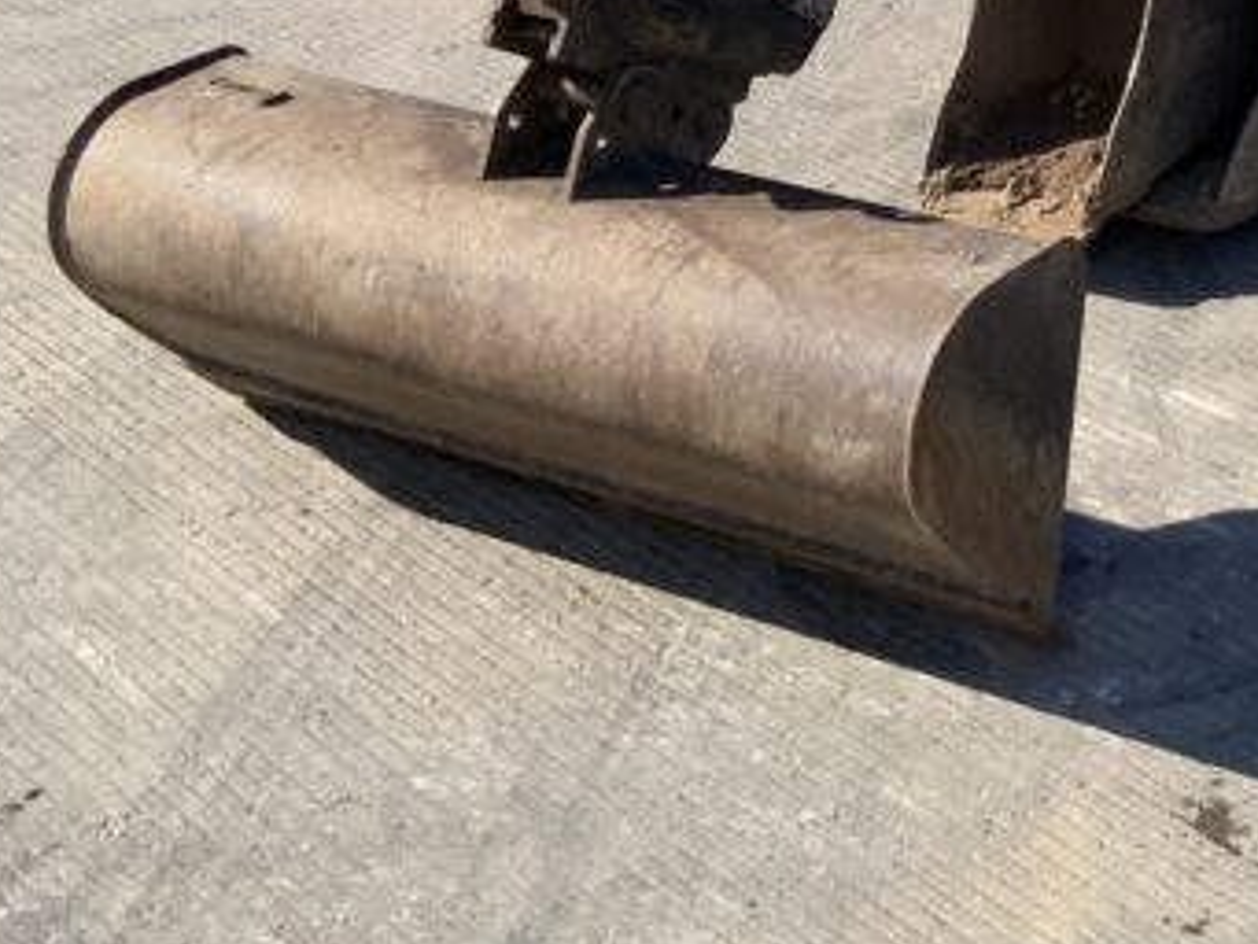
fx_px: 3163
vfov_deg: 15.7
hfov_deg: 21.2
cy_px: -457
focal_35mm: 87
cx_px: 1420
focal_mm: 3
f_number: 1.8
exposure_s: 1/1377
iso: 16
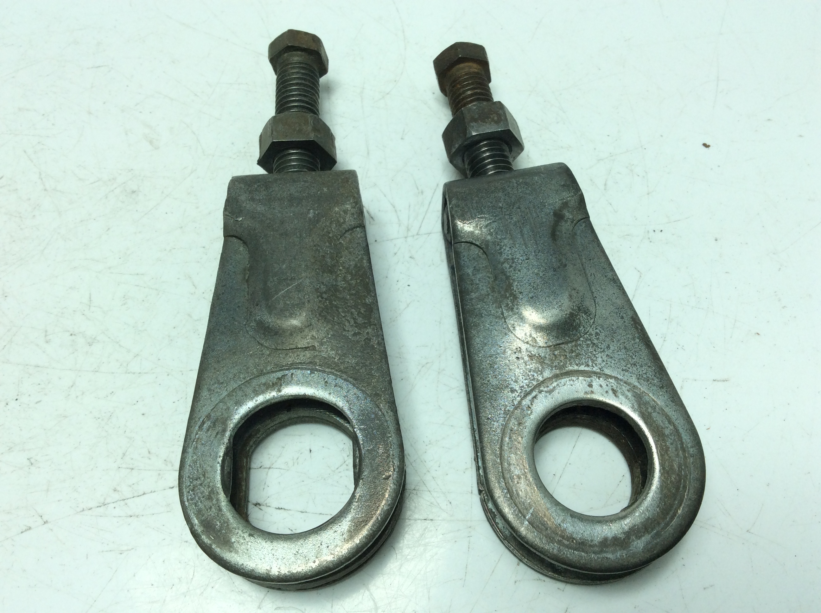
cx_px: 410
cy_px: 306
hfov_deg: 56.9
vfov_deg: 44.1
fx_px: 758
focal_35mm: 32
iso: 32
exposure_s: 1/414
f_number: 2.4
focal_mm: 3.3
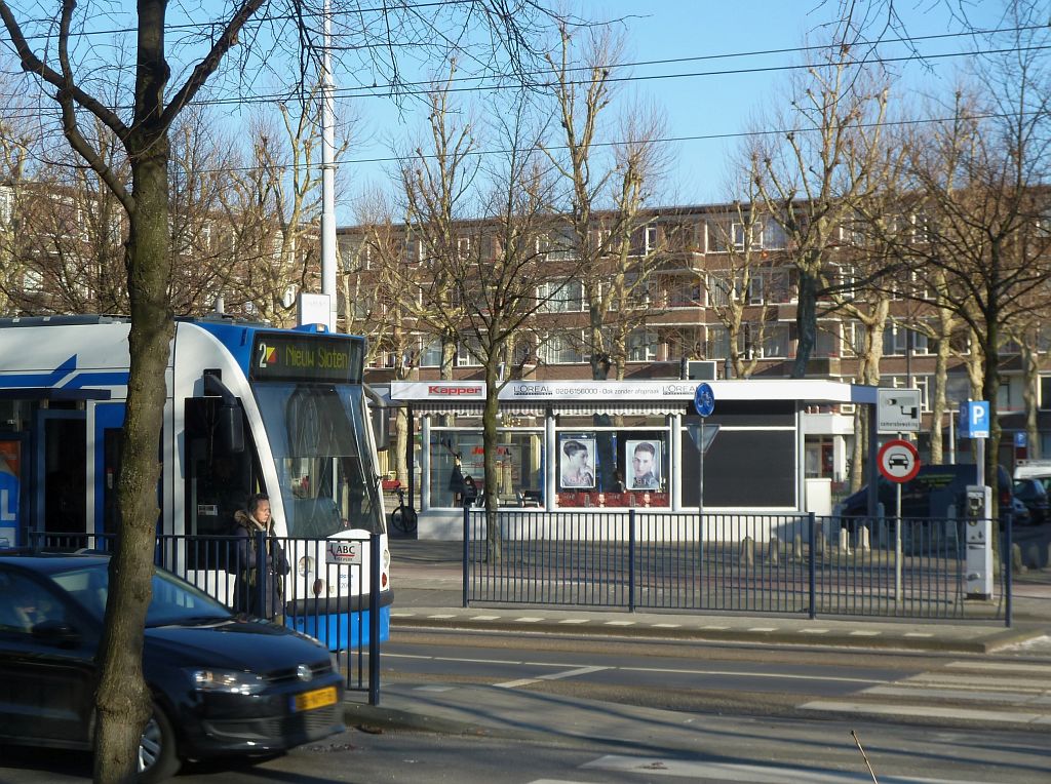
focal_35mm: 67
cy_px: 392
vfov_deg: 21.9
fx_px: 2030
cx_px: 526
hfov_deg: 29.0
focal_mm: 11
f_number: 4.1
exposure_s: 1/250
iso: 80
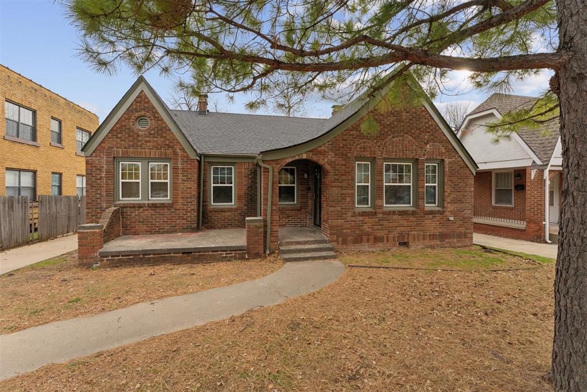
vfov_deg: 73.7
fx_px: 261
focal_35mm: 16
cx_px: 294
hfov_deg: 96.7
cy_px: 196
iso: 500
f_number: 10
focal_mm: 16
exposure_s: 1/400
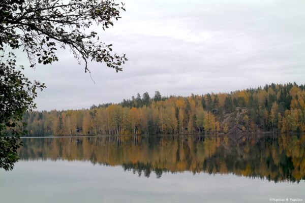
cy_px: 102
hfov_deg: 34.5
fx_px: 491
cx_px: 152
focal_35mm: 58
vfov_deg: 23.4
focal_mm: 38
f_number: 5
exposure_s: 1/80
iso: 200
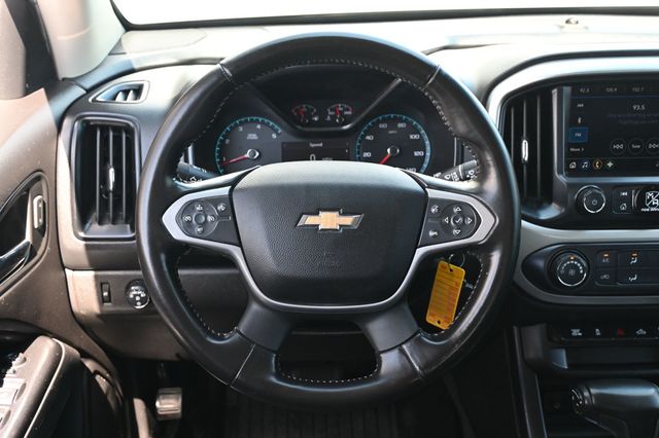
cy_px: 219
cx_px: 330
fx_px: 755
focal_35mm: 41
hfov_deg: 47.2
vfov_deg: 32.4
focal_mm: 27.5
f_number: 4.5
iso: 900
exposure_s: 1/125
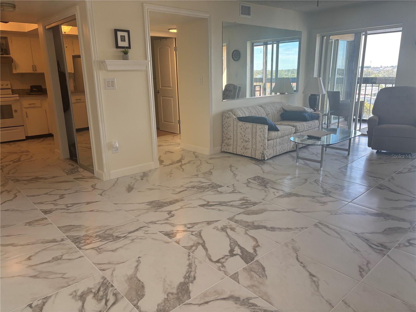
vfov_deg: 53.1
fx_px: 312
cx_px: 208
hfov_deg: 67.3
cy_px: 156
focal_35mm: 26
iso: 80
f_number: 1.6
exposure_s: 1/120
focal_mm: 5.96
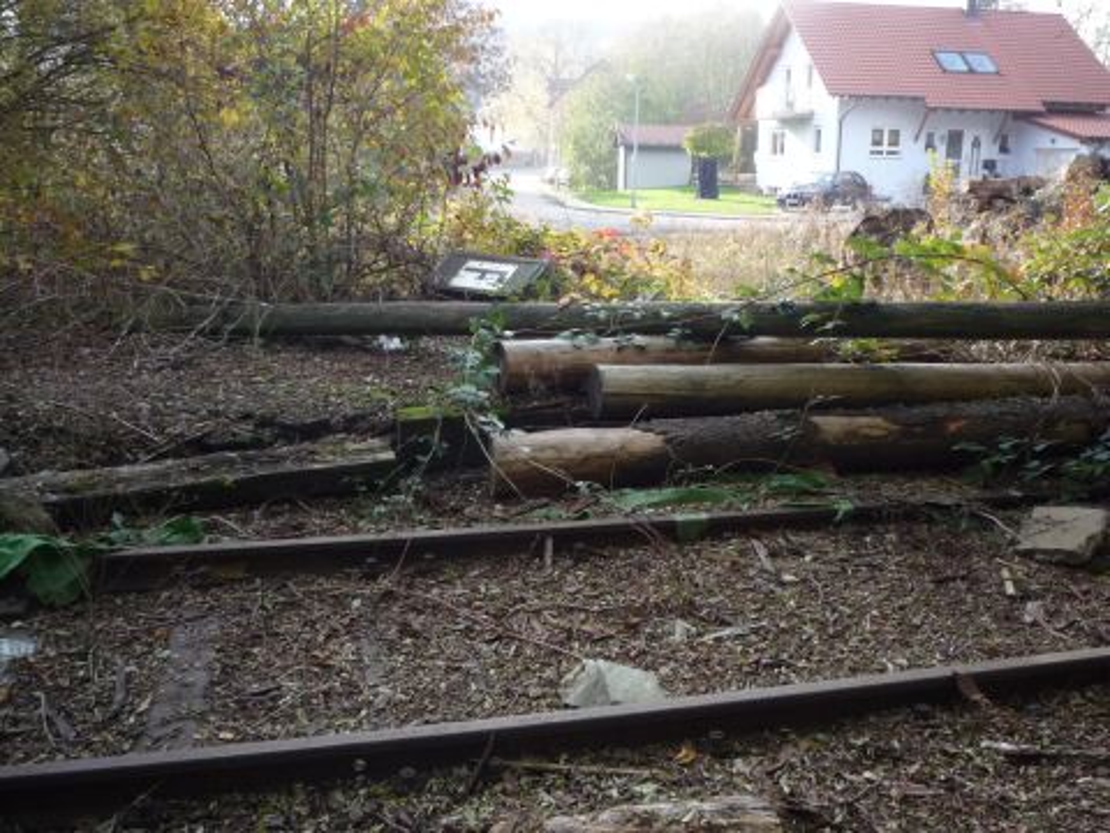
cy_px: 416
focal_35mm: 32
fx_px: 1026
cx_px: 555
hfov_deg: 56.8
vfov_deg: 44.2
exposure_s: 1/200
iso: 200
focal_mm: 5.2
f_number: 4
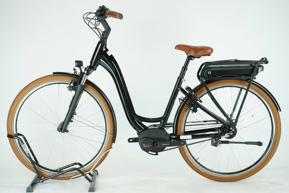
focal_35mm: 58
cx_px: 144
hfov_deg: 34.5
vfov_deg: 23.4
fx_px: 466
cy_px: 96
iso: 1600
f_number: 5.6
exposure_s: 1/200
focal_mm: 58
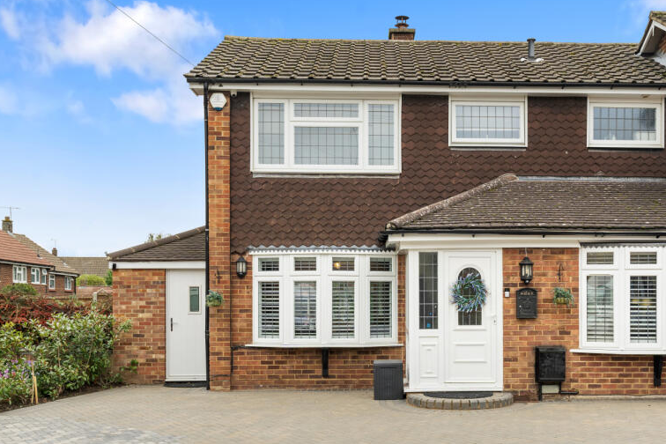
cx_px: 413
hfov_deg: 45.4
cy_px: 259
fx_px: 789
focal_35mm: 43
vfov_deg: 31.3
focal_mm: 31.5
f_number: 8
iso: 320
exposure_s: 1/60
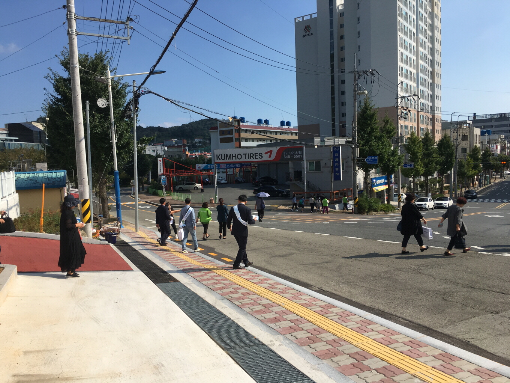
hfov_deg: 61.7
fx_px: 427
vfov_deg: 48.2
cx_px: 255
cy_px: 192
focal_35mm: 29
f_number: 2.2
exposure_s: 1/2024
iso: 25
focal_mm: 4.15
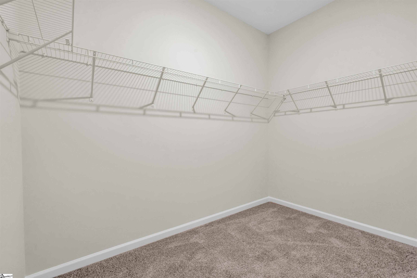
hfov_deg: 96.7
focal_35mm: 16
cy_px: 139
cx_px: 208
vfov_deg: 73.8
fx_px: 185
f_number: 9
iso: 320
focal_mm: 16
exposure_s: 1/5
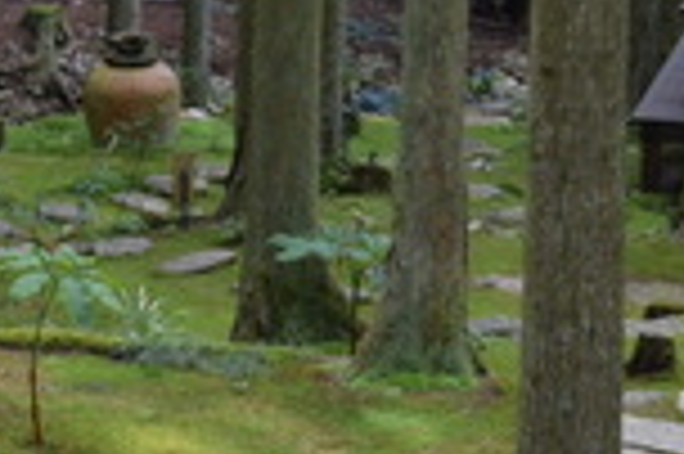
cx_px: 144
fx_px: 4194
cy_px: 391
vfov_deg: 6.2
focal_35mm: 221
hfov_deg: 9.3
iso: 400
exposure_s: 1/80
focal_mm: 32
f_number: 4.8
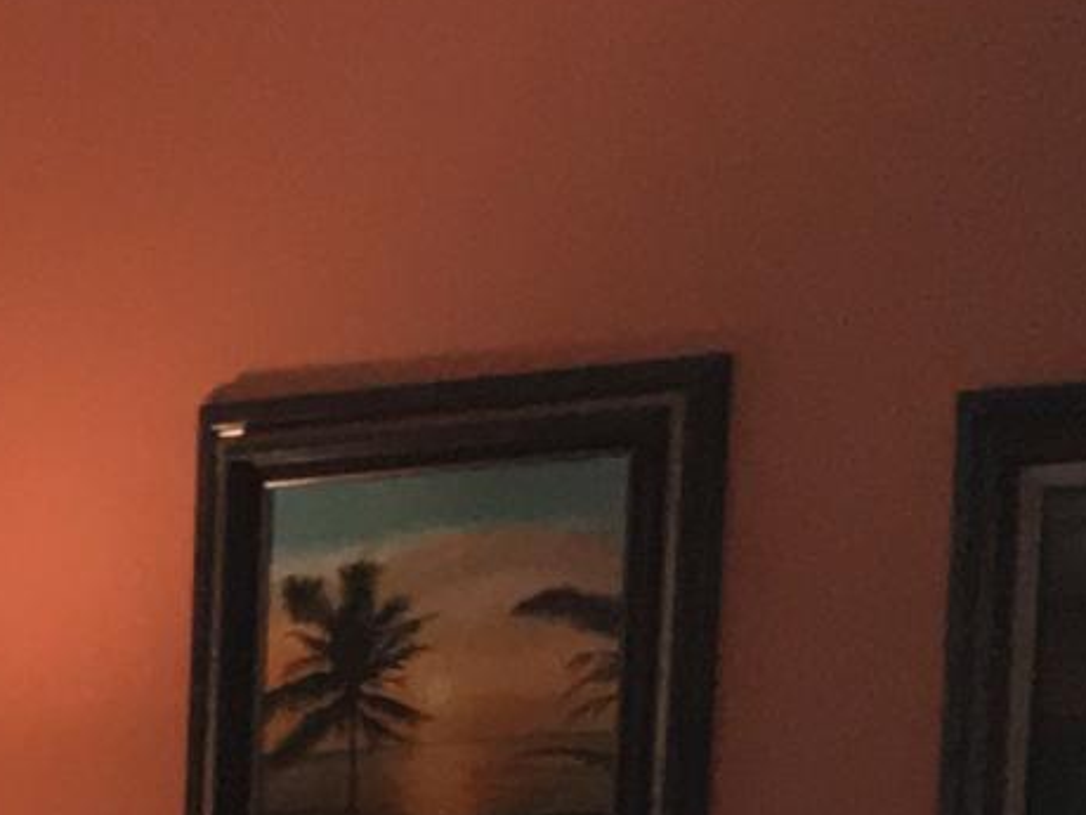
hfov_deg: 9.2
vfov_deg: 7.1
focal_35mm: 189
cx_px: -1667
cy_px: 2360
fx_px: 5929
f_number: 2.2
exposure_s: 1/24
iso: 125
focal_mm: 4.15
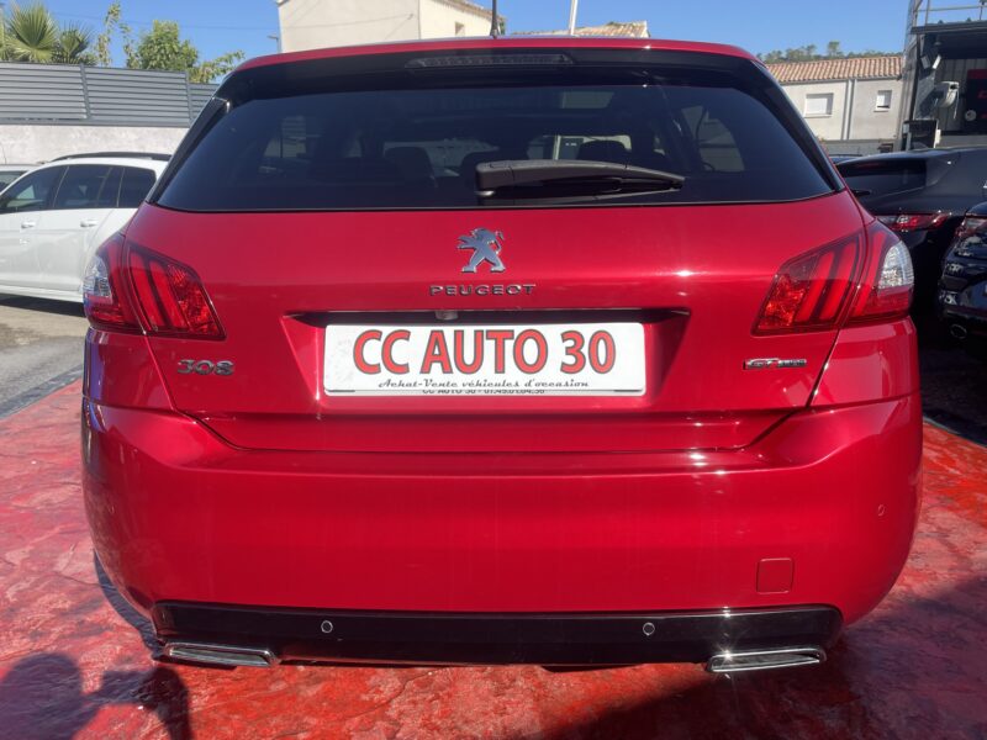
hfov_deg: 67.3
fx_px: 741
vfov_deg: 53.1
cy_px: 370
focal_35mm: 26
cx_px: 494
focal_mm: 4.2
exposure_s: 1/1182
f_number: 1.6
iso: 32
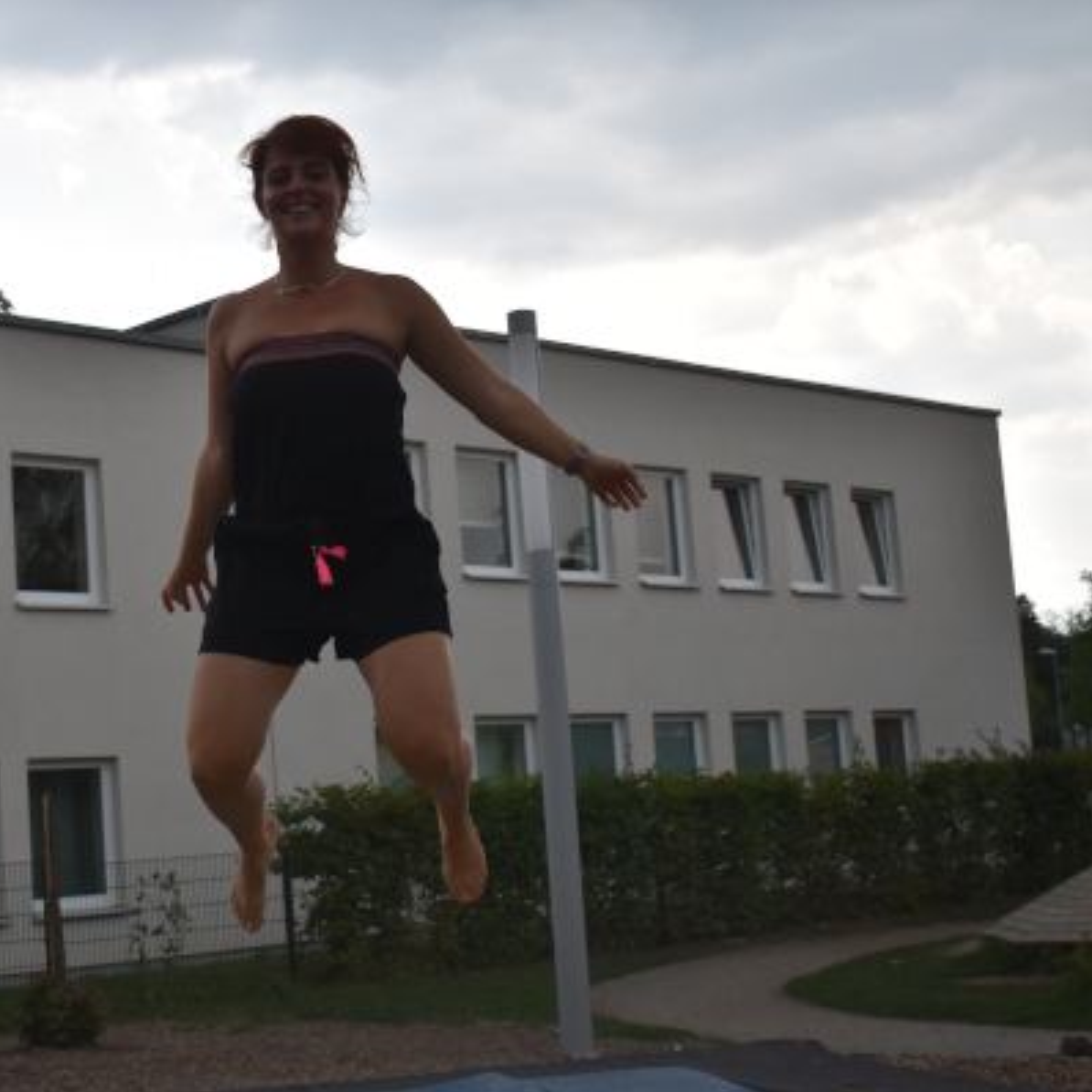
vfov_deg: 28.8
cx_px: 294
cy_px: 546
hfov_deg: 28.4
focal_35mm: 60
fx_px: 2129
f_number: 5
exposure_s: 1/1250
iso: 400
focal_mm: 31
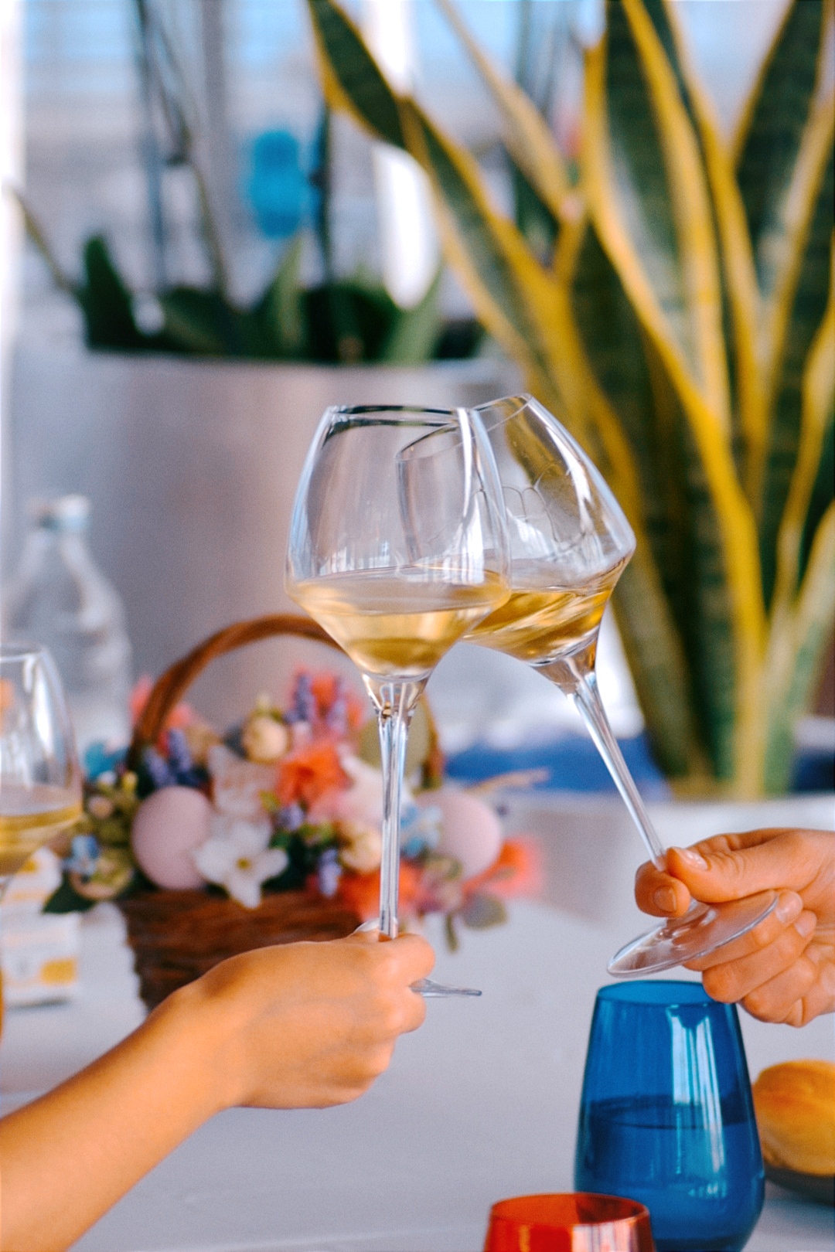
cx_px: 418
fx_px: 8610
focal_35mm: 248
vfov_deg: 8.3
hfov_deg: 5.6
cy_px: 626
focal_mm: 165
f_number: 5
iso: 400
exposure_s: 1/160
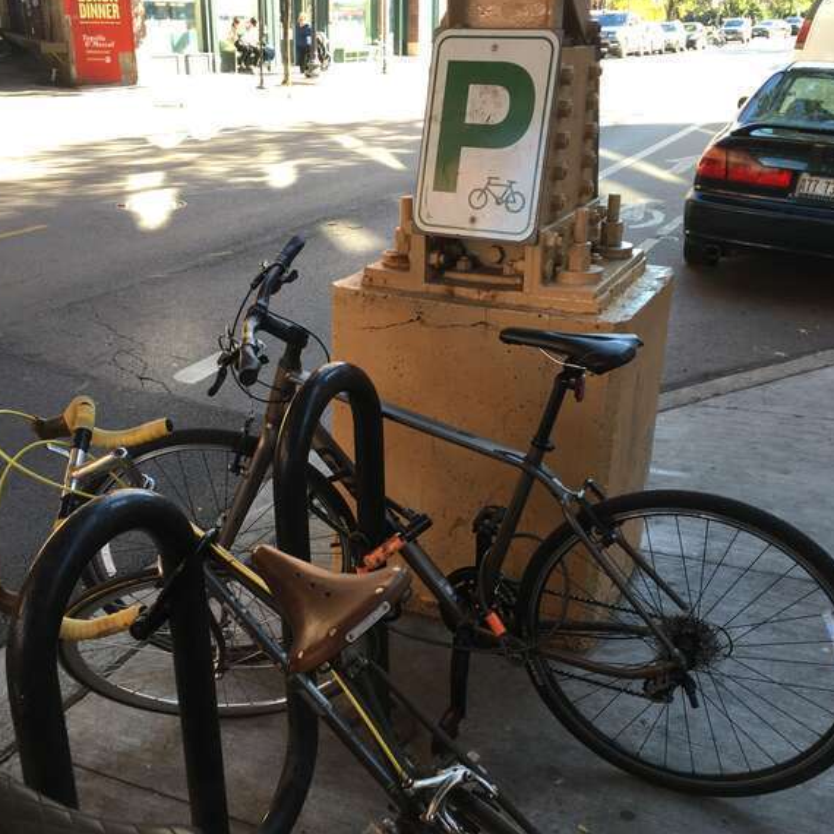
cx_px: 398
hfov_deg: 46.0
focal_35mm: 36
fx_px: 981
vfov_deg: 46.0
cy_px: 432
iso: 32
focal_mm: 4.15
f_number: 2.2
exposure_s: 1/120
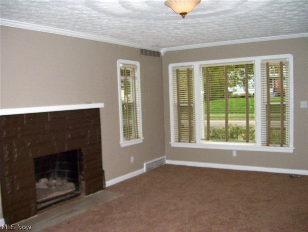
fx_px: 321
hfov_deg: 51.3
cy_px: 116
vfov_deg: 39.7
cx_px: 154
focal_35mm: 36
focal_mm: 6
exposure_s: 1/60
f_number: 2.7
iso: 200
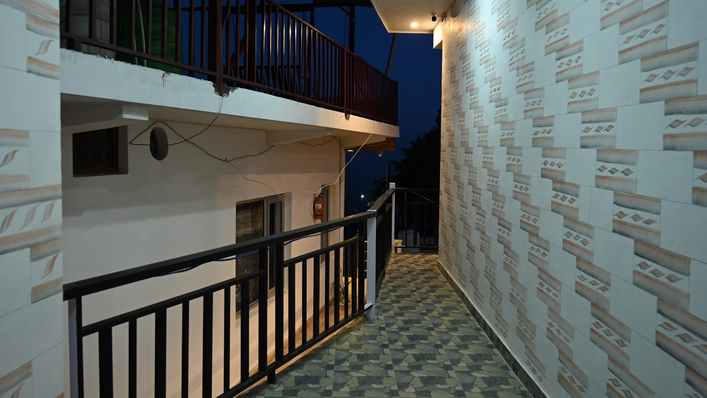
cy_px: 177
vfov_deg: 40.1
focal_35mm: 29
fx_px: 544
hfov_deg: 66.1
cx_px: 349
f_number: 4
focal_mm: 24
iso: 1000
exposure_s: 1/15
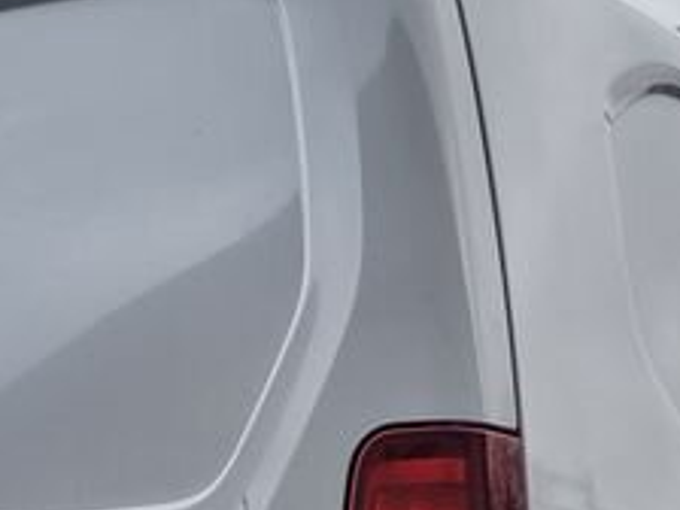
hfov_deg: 16.5
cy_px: 722
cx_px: 288
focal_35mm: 119
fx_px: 2338
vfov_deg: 12.0
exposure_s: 1/100
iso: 80
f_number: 1.8
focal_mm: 5.4
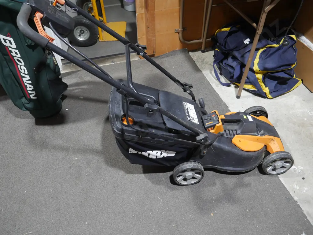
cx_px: 156
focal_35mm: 32
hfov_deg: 56.8
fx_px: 289
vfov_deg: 44.2
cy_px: 118
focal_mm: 16
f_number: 3.6
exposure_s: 1/60
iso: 500
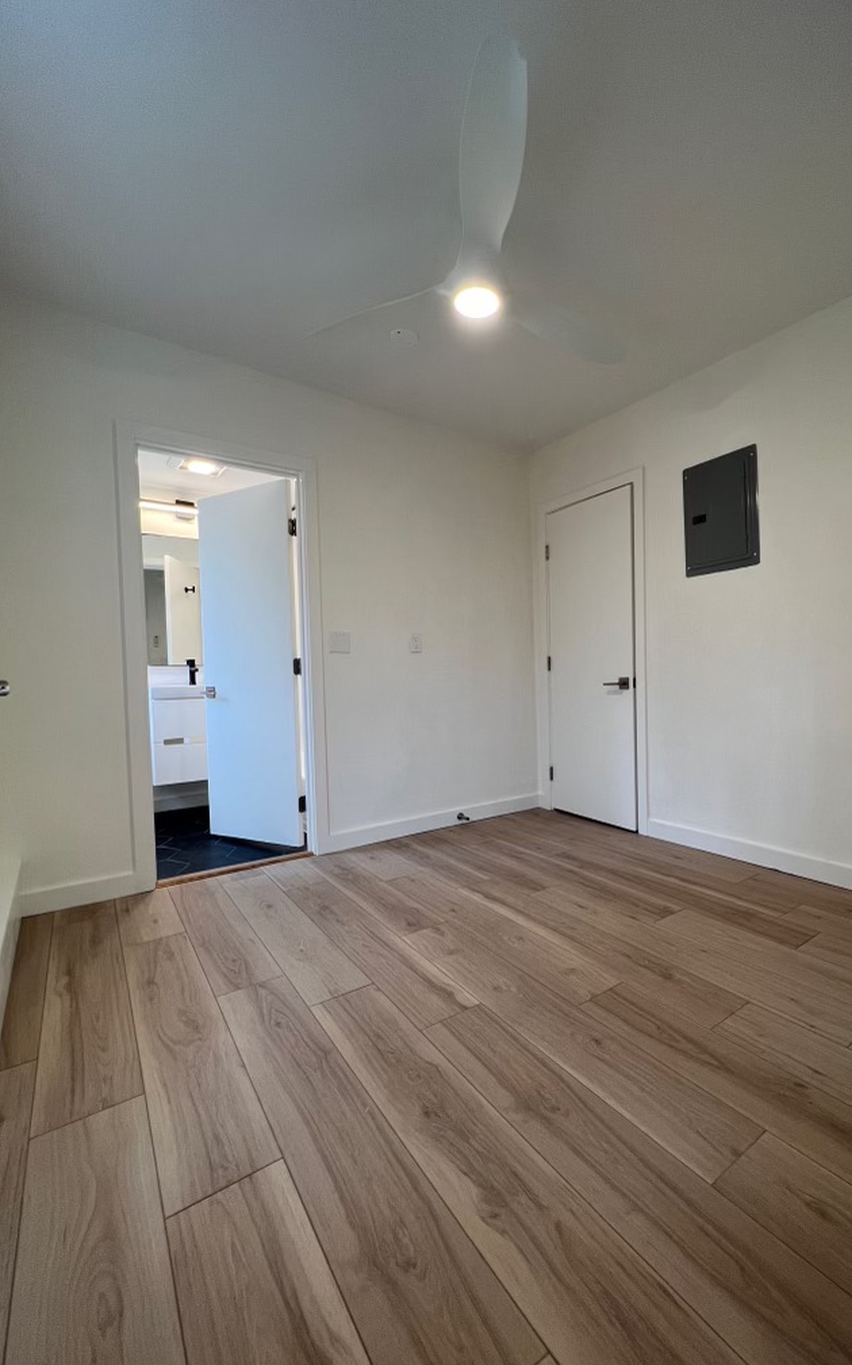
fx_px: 520
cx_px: 496
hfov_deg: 78.0
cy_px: 688
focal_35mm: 14
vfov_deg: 105.3
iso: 160
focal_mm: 1.57
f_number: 1.8
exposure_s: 1/120
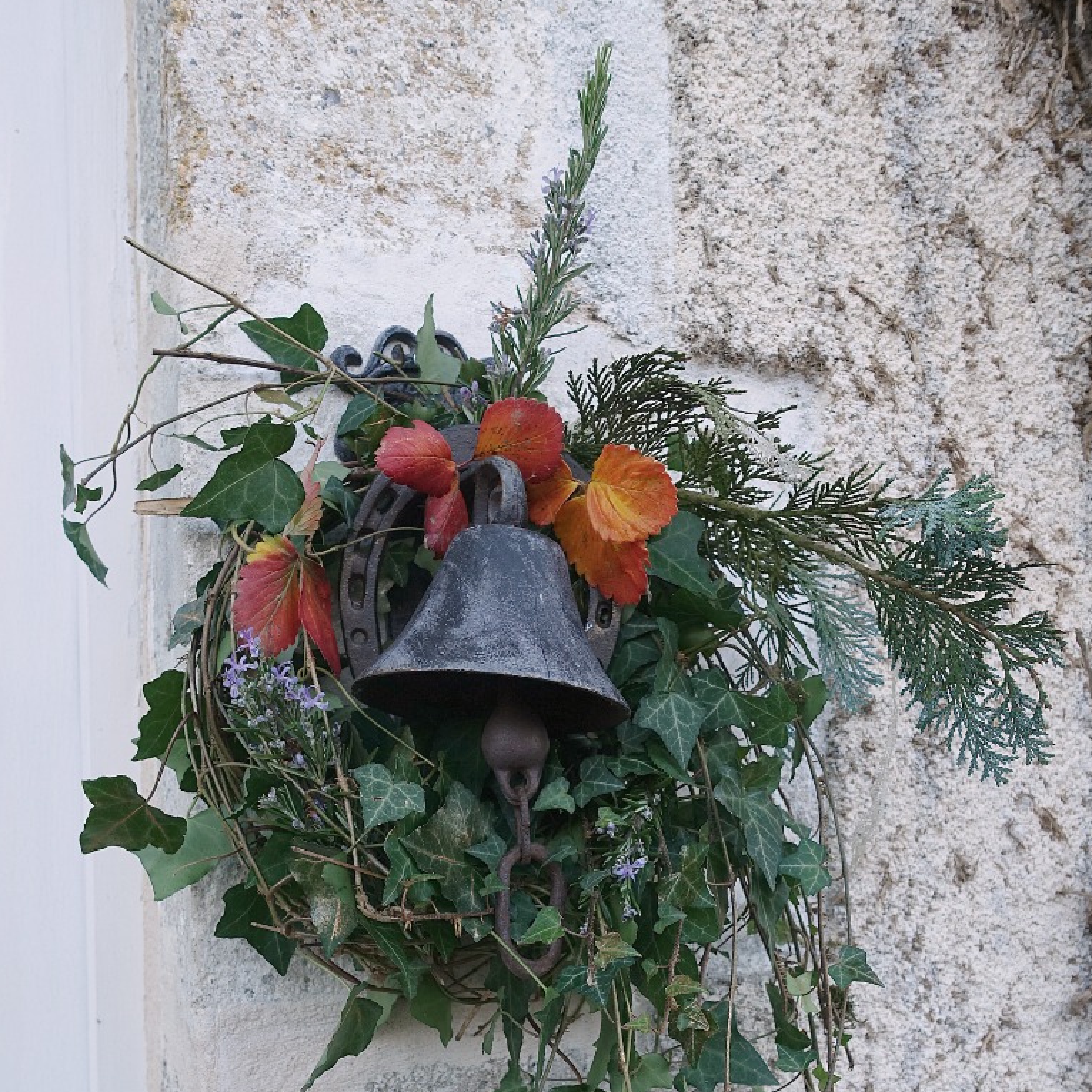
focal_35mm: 32
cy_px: 771
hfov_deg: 51.1
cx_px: 554
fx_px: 1142
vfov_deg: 49.7
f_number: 3.5
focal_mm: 8.8
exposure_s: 1/80
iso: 125
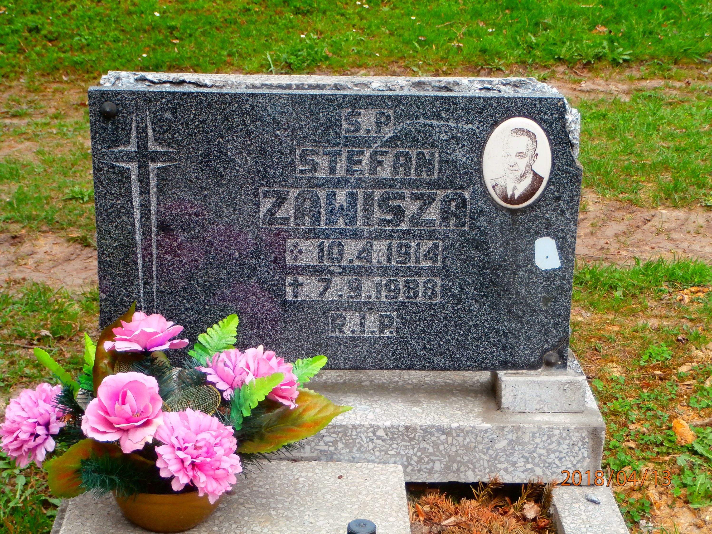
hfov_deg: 28.6
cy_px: 267
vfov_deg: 21.6
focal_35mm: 68
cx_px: 356
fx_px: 1399
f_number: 4.7
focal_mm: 12.1
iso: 100
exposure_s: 1/100
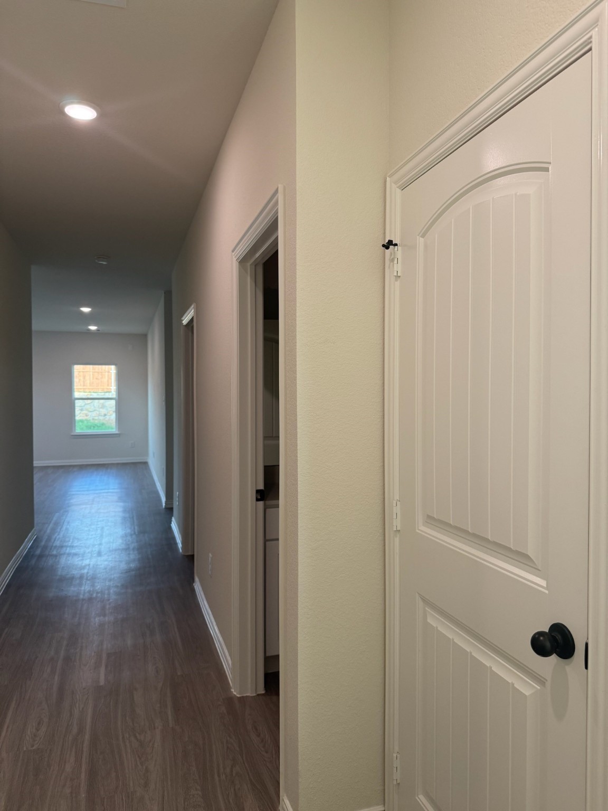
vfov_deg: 71.6
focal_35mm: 24
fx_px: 562
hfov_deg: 56.8
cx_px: 304
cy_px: 406
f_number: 1.78
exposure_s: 1/174
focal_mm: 6.76
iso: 200
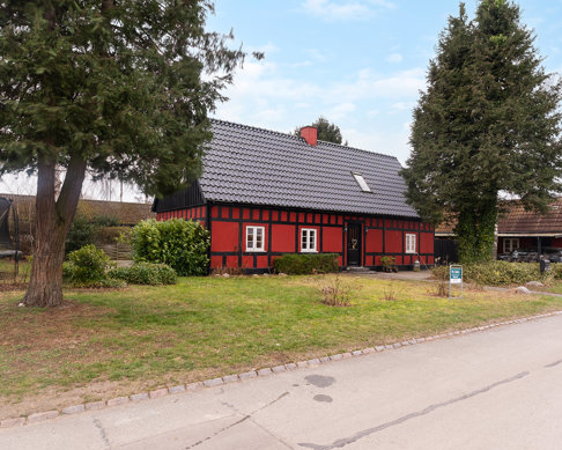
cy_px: 223
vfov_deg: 61.1
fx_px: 381
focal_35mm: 23
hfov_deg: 72.4
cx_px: 245
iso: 200
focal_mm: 13.2
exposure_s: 1/6
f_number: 8
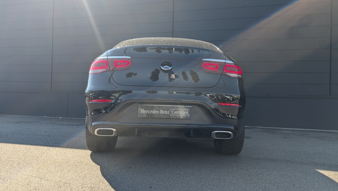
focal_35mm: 29
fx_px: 260
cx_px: 177
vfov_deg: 40.2
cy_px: 100
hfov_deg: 66.0
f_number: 1.68
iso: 19
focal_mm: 6.9
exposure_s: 1/356
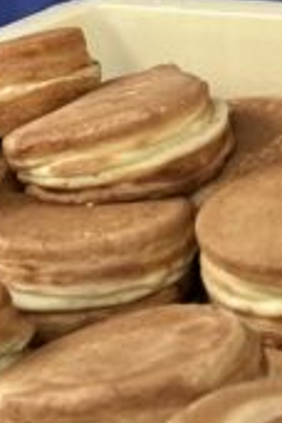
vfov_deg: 12.2
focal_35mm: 158
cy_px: -282
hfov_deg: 8.1
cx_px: -376
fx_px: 1856
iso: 40
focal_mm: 5.1
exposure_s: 1/241
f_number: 1.6
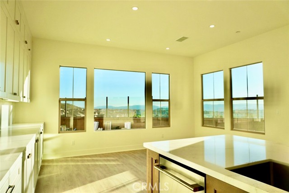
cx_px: 144
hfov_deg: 73.7
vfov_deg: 53.2
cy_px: 96
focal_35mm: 24
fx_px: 193
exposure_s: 1/320
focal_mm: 16
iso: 100
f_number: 5.6
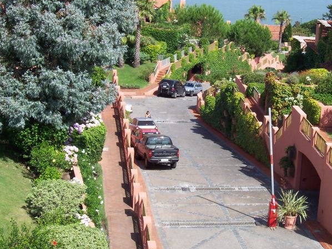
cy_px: 106
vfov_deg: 17.0
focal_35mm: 87
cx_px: 213
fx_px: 834
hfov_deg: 22.4
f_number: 6.8
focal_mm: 10.8
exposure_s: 1/227
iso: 80
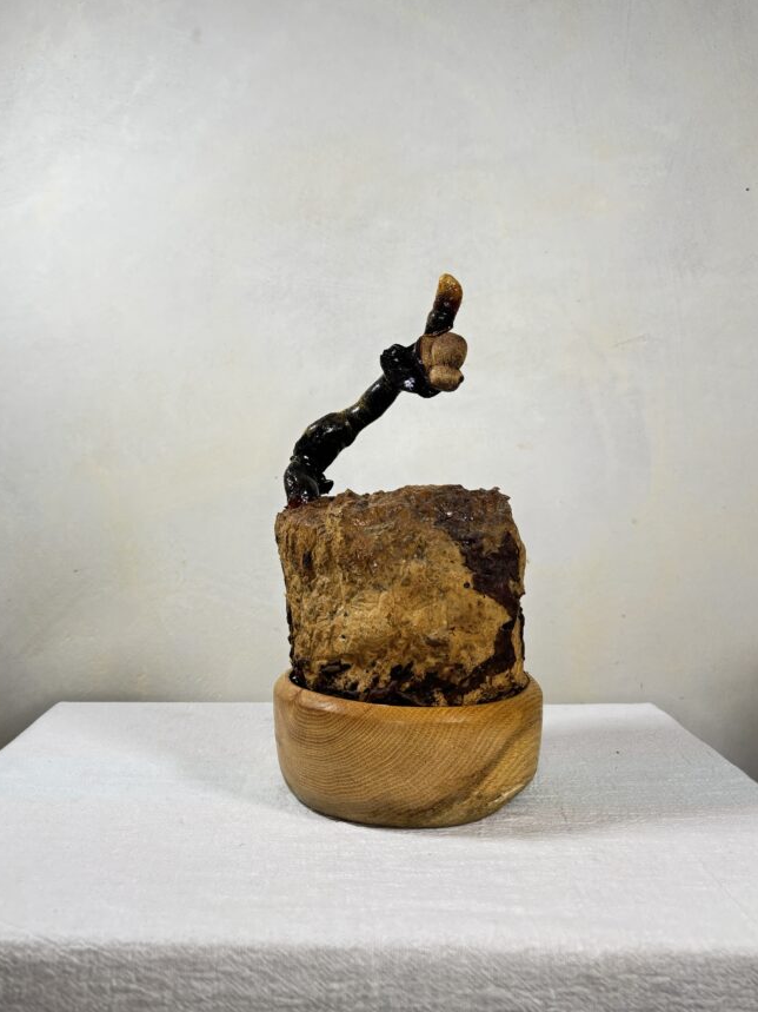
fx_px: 905
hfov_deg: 45.3
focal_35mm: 31
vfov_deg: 58.2
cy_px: 447
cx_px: 326
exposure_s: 1/60
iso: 80
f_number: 1.6
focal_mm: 5.96
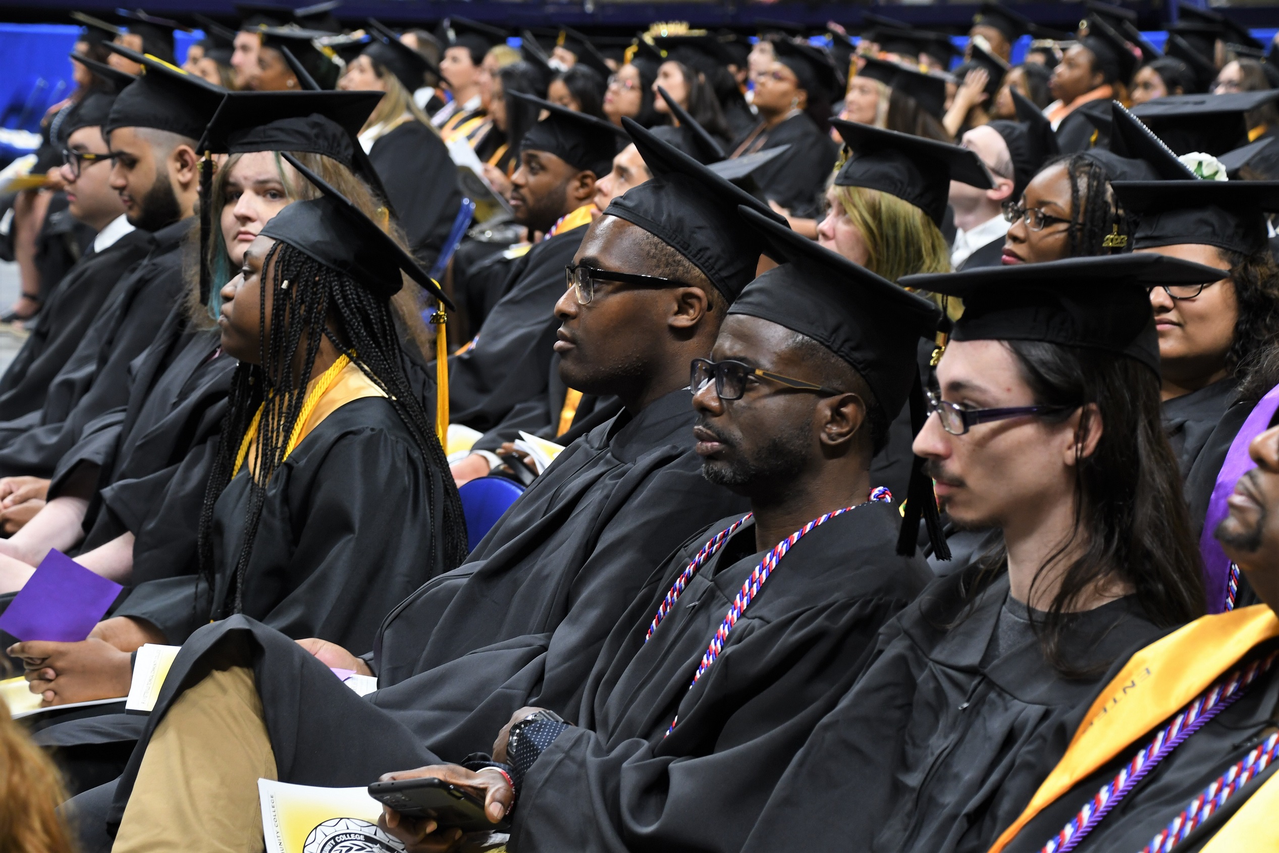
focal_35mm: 93
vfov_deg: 14.7
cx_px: 640
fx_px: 3304
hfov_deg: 21.9
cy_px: 426
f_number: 5
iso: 1000
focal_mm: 62
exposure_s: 1/80
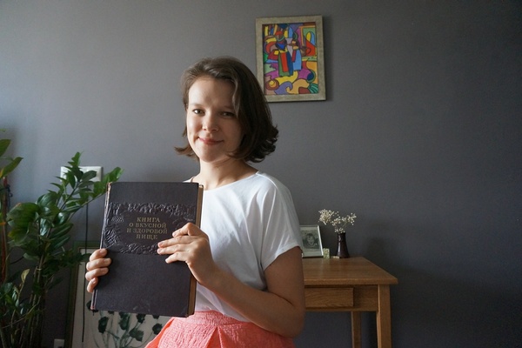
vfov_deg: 53.1
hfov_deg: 73.7
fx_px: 348
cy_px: 174
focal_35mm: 24
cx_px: 261
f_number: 4
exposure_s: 1/160
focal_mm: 16
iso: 3200
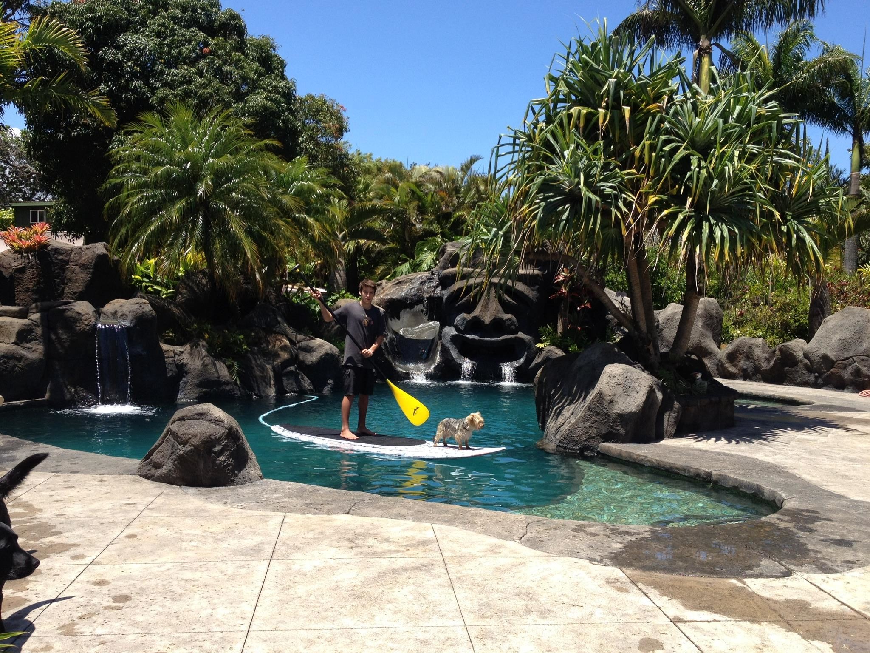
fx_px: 880
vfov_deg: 40.7
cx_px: 435
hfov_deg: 52.6
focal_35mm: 35
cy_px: 326
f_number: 2.4
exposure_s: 1/1082
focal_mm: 4.28
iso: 64
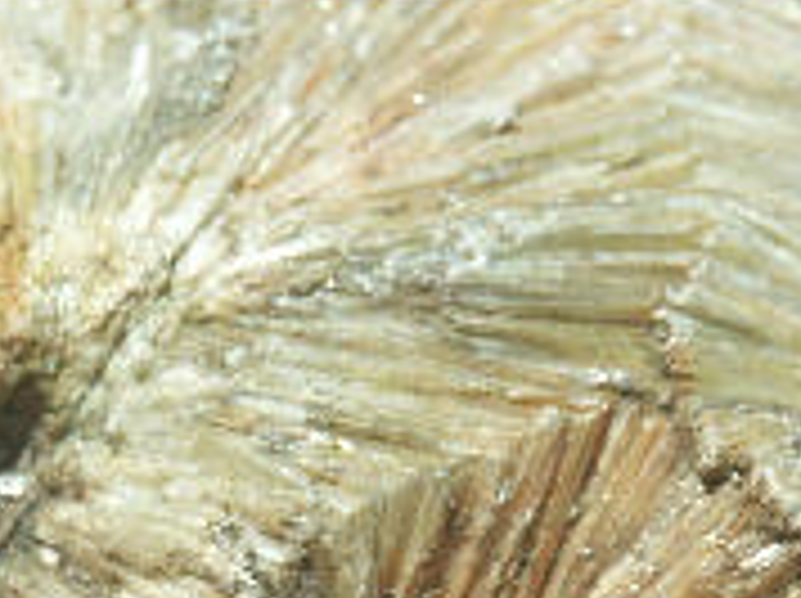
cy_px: 872
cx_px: -151
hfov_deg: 3.3
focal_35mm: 597
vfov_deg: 2.5
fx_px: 13796
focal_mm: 50.48
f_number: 7.1
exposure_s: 1/640
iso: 100
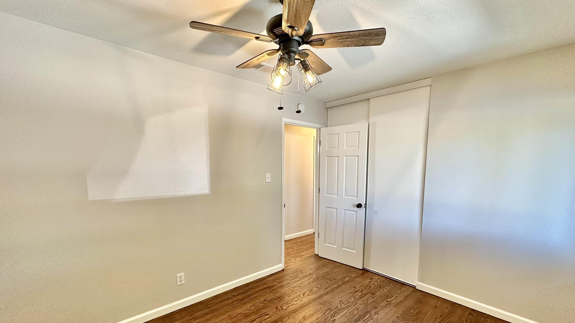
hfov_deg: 99.3
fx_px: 244
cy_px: 193
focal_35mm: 16
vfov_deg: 66.5
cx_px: 301
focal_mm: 2.22
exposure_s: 1/60
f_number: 2.2
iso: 200
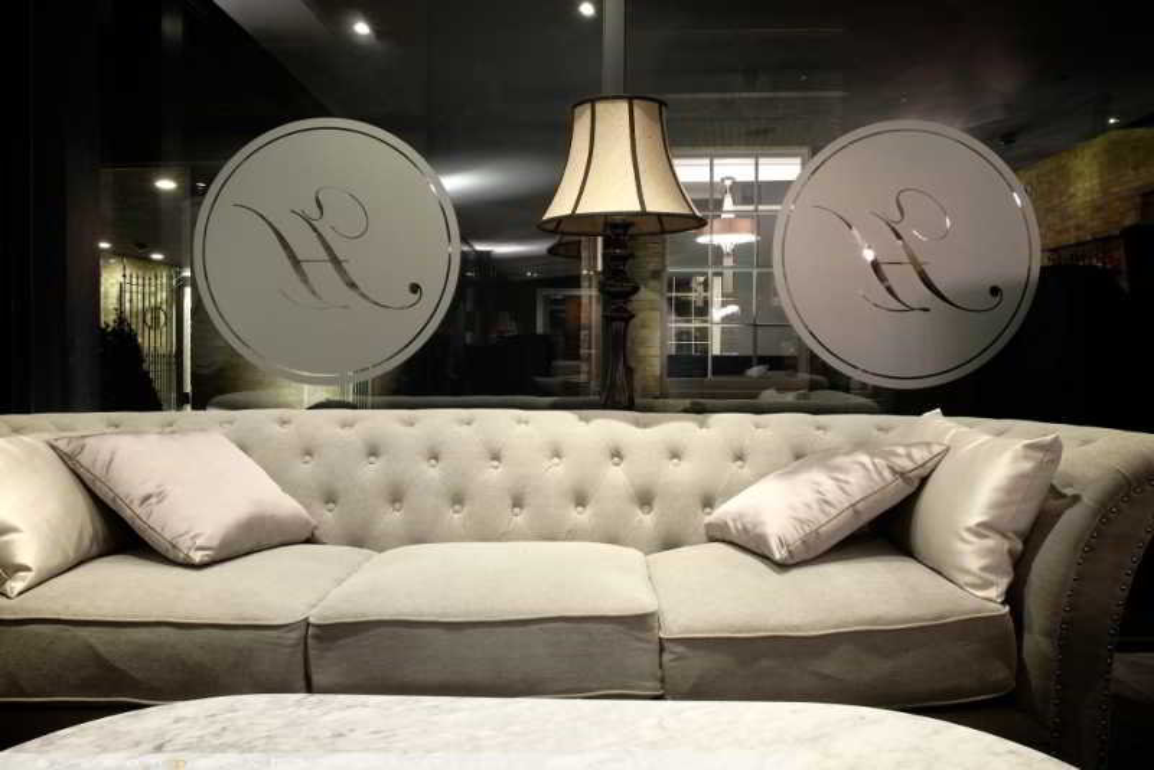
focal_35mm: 27
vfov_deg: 48.0
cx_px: 577
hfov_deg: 67.4
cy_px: 385
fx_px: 866
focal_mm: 18
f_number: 13
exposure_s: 1.5
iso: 640
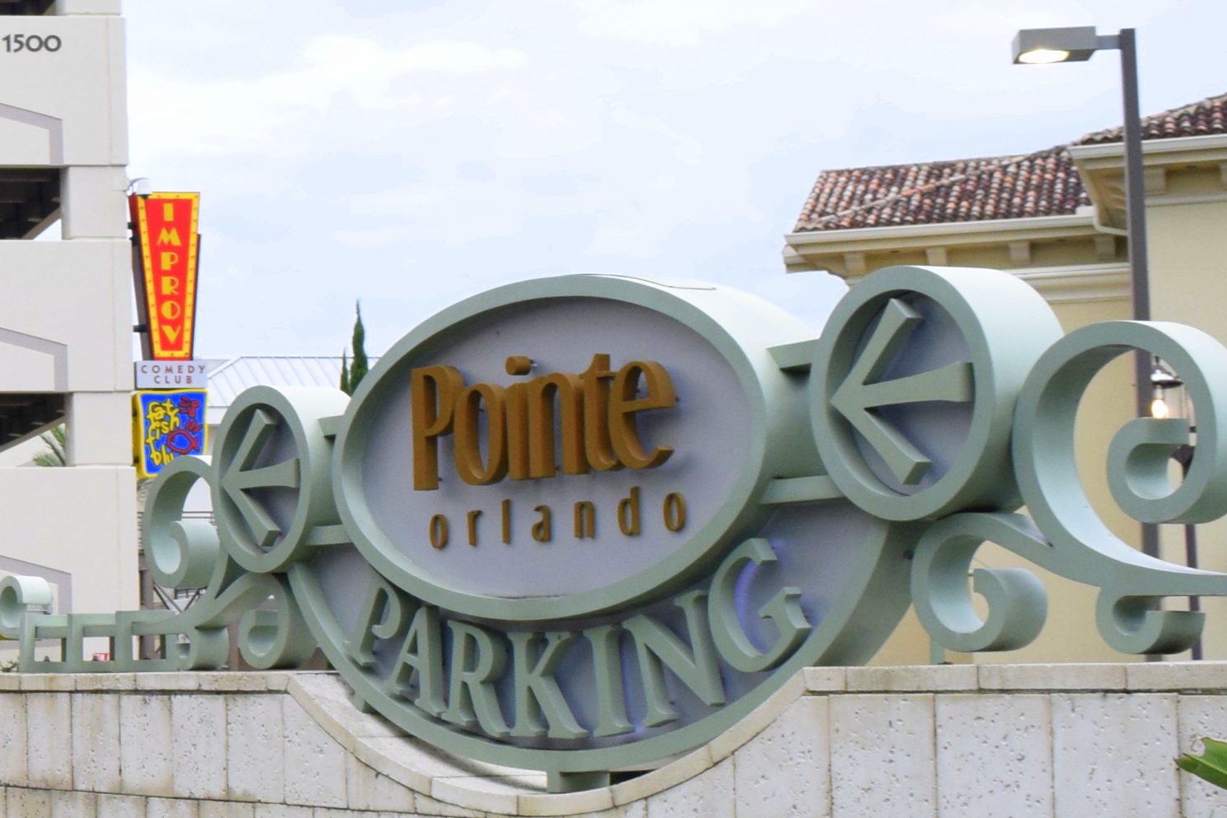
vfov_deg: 16.6
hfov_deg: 21.6
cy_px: 434
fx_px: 2794
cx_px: -492
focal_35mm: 82
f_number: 7.1
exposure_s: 1/200
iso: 800
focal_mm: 18
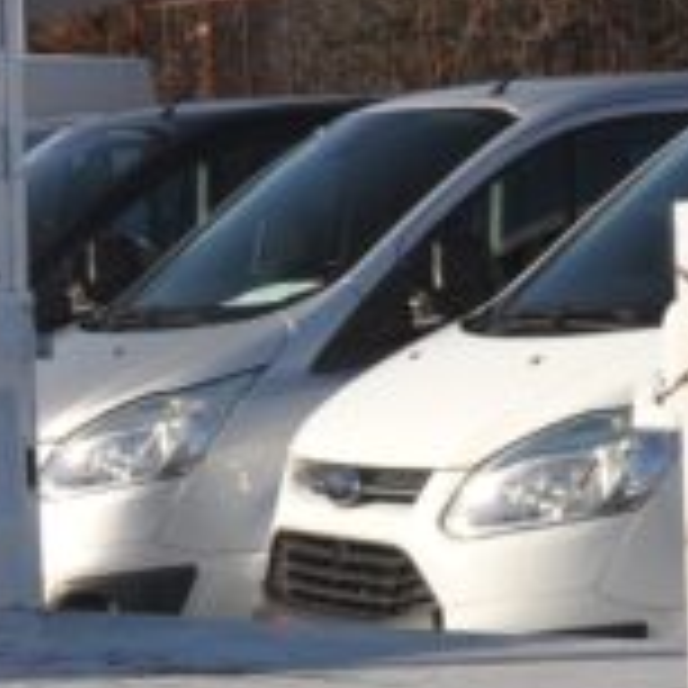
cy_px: 490
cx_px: 144
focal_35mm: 188
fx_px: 4227
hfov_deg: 9.3
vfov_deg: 9.3
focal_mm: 22
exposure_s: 1/400
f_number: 10
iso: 500
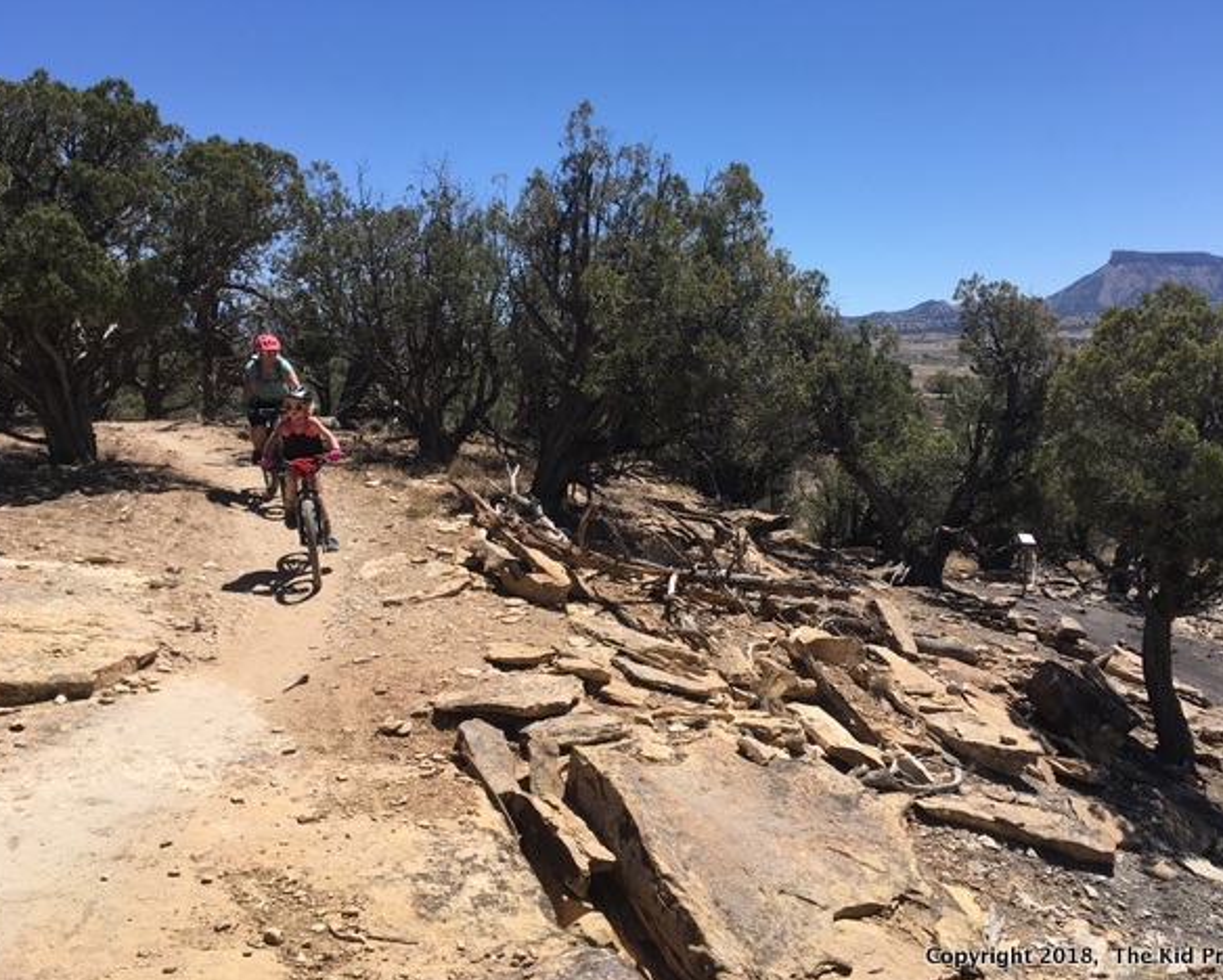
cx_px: 641
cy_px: 494
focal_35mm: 31
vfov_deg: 47.2
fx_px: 1123
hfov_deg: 57.1
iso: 25
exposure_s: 1/1508
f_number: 2.2
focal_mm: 4.15
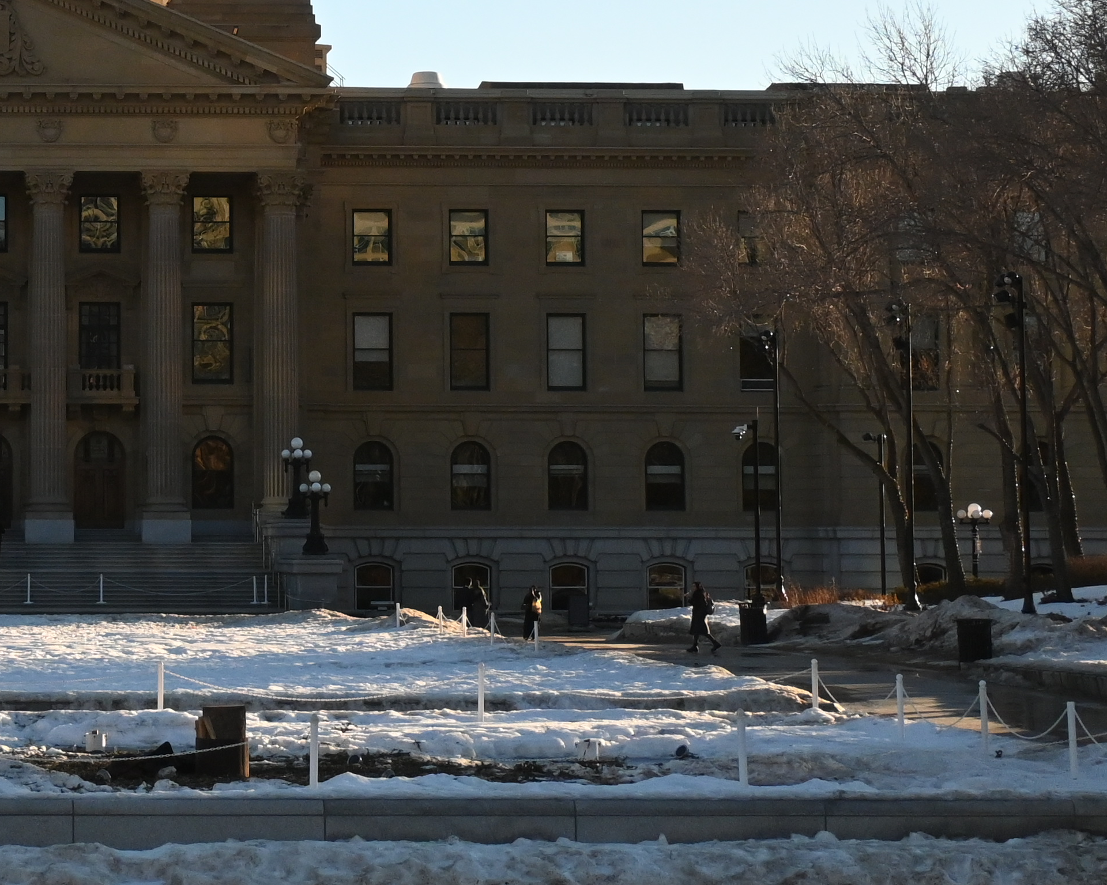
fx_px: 3878
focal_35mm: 118
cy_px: 65
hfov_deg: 15.9
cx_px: 2
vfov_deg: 12.9
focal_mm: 29
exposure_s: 1/4000
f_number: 4.8
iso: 1000
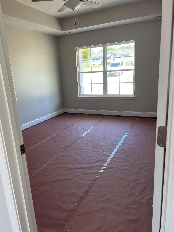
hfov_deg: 53.1
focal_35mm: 26
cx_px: 87
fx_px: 174
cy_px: 116
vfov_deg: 67.3
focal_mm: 5.7
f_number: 1.5
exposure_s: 1/127
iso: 64
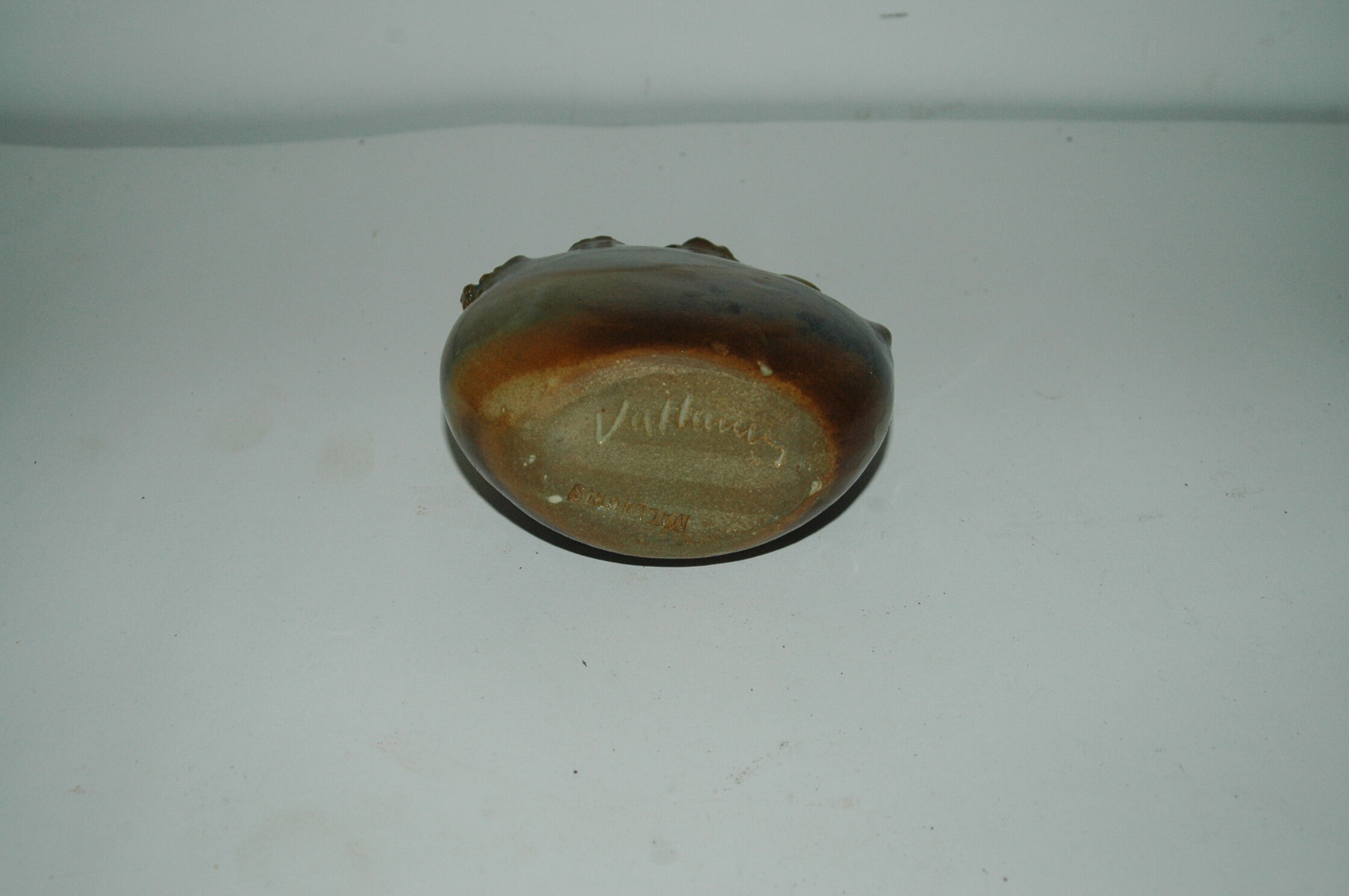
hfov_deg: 46.4
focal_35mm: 42
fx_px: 1572
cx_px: 674
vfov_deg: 31.8
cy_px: 448
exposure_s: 1/125
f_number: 7.1
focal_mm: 28
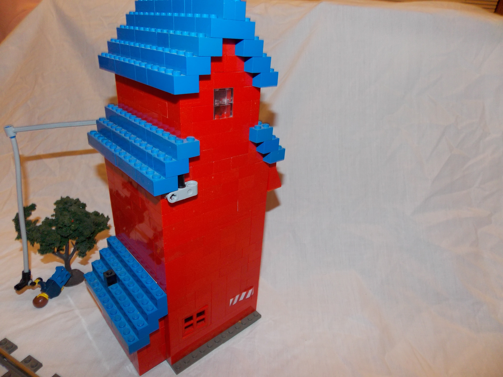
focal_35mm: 23
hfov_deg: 73.9
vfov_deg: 58.9
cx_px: 252
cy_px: 188
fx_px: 334
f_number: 3.1
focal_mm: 4
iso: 200
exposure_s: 1/30
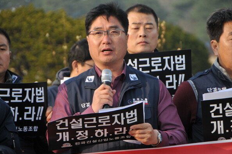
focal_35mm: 259
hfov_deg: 8.0
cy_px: 77
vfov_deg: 5.3
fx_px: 1666
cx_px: 117
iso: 200
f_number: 5.6
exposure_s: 1/250
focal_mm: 170
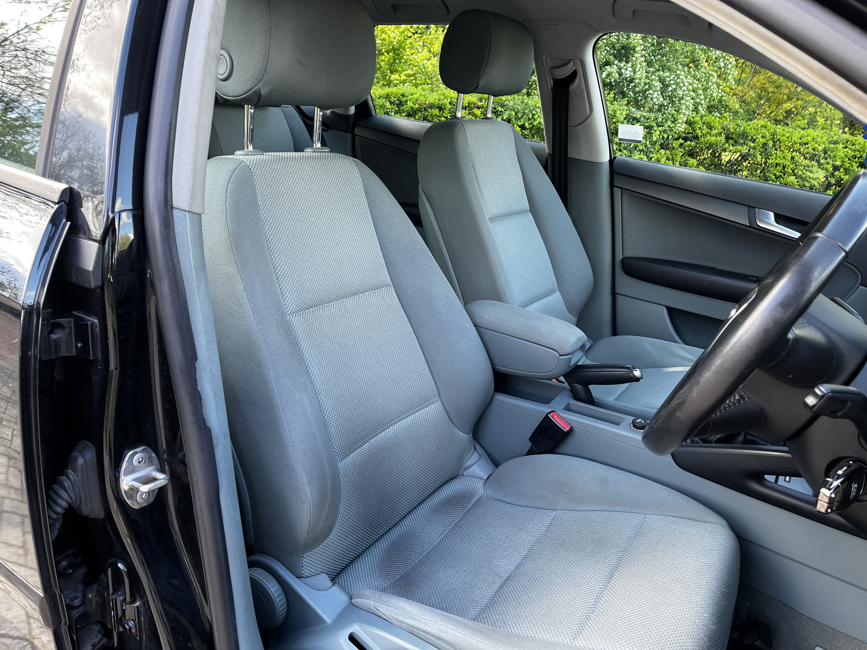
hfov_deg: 67.3
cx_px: 434
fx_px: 651
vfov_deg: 53.1
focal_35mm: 26
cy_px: 325
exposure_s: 1/122
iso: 64
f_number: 1.6
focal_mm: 5.1
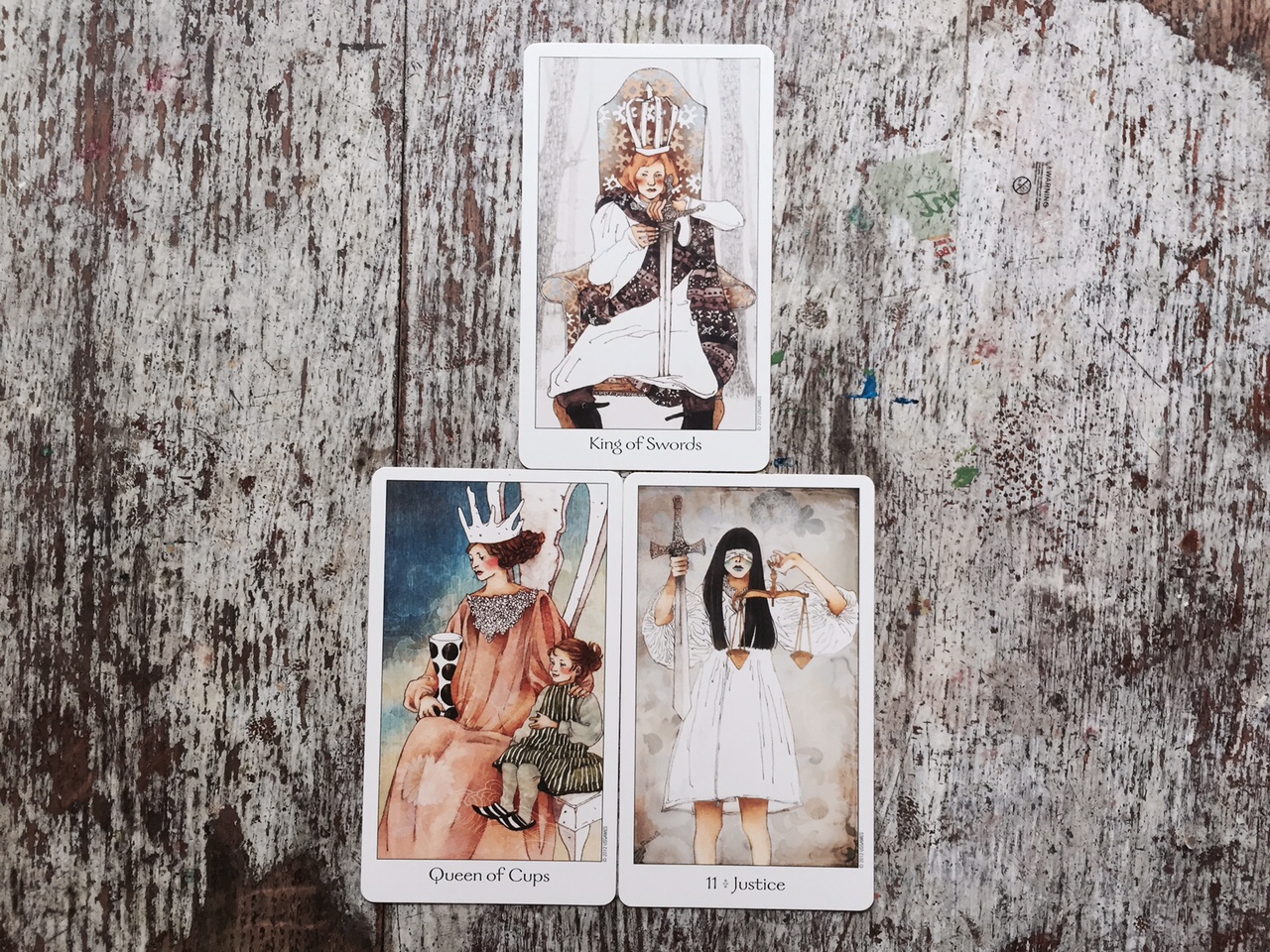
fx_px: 1064
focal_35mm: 29
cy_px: 476
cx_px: 635
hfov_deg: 61.7
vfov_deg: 48.2
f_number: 2.2
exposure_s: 1/30
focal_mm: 4.15
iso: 64
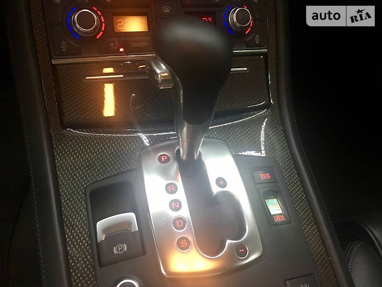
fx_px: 320
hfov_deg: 61.7
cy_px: 144
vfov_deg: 48.2
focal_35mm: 29
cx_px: 191
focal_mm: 4.2
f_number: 2.2
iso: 100
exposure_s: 1/17
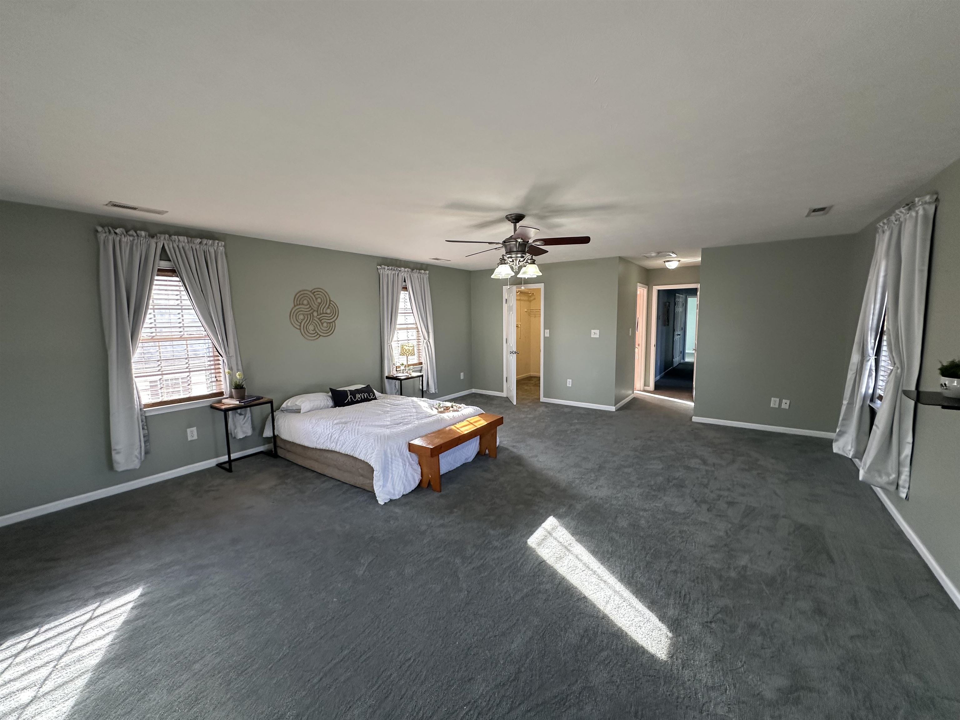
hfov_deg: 102.1
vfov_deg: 85.7
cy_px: 360
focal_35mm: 14
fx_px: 388
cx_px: 480
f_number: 2.2
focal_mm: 2.22
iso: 160
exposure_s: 1/120
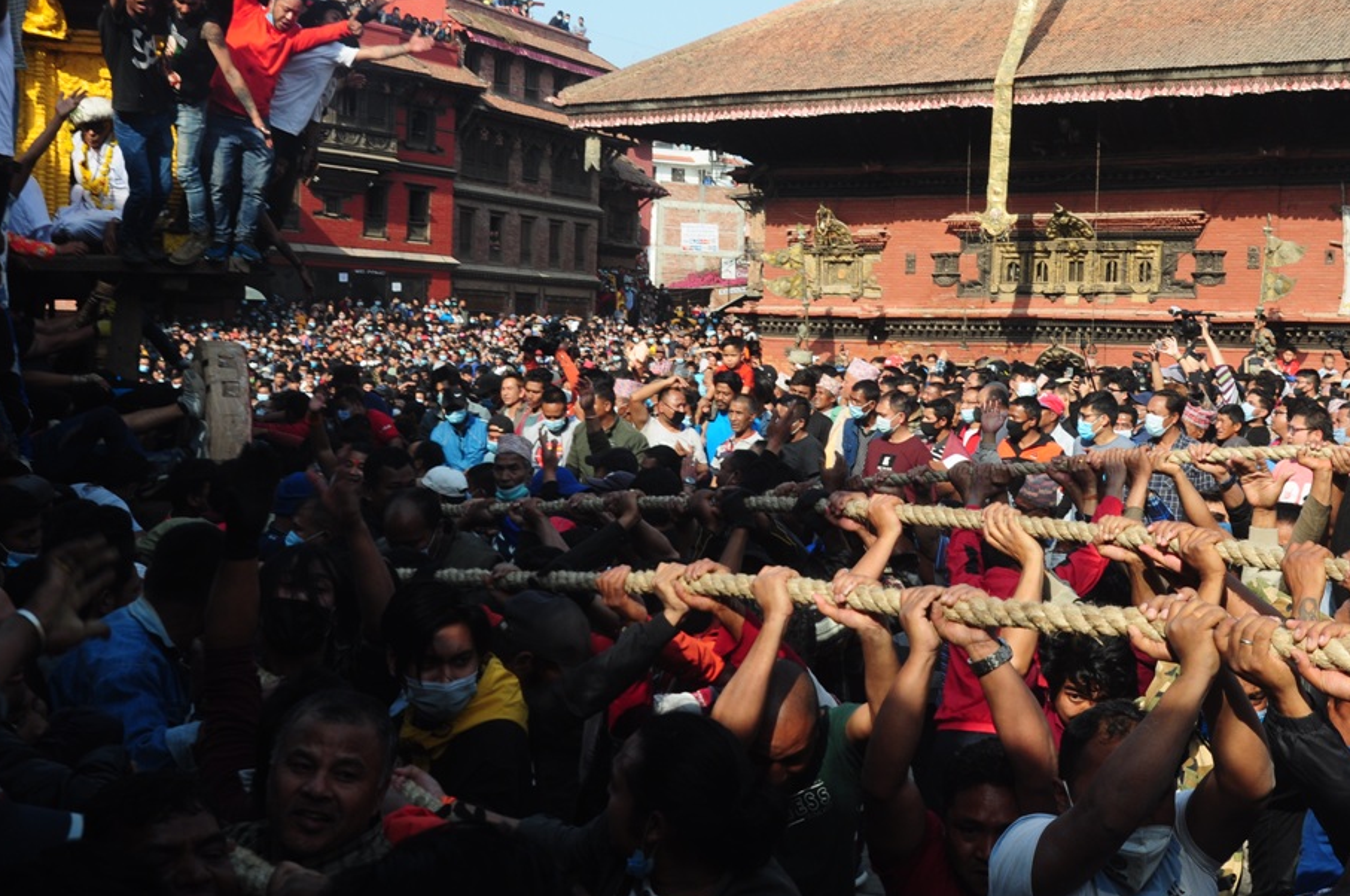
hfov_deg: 38.3
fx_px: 1934
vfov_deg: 26.0
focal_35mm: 52
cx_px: 817
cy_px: 341
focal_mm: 27
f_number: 8
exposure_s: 1/250
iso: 200
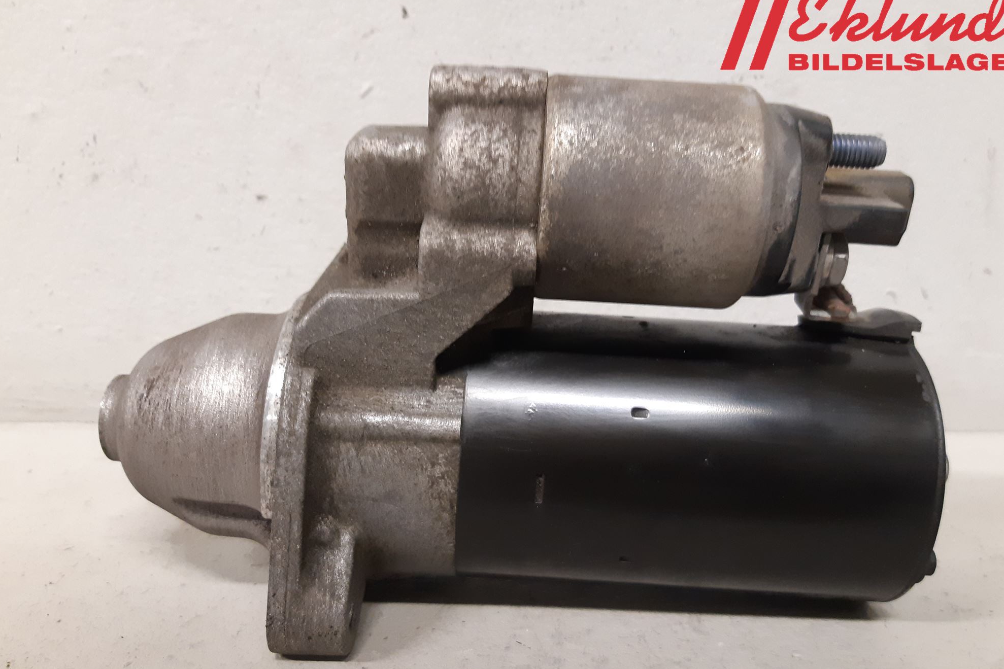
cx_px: 512
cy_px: 374
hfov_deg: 65.5
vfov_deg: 46.3
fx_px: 781
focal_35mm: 28
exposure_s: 1/33
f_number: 1.7
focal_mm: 3.93
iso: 250
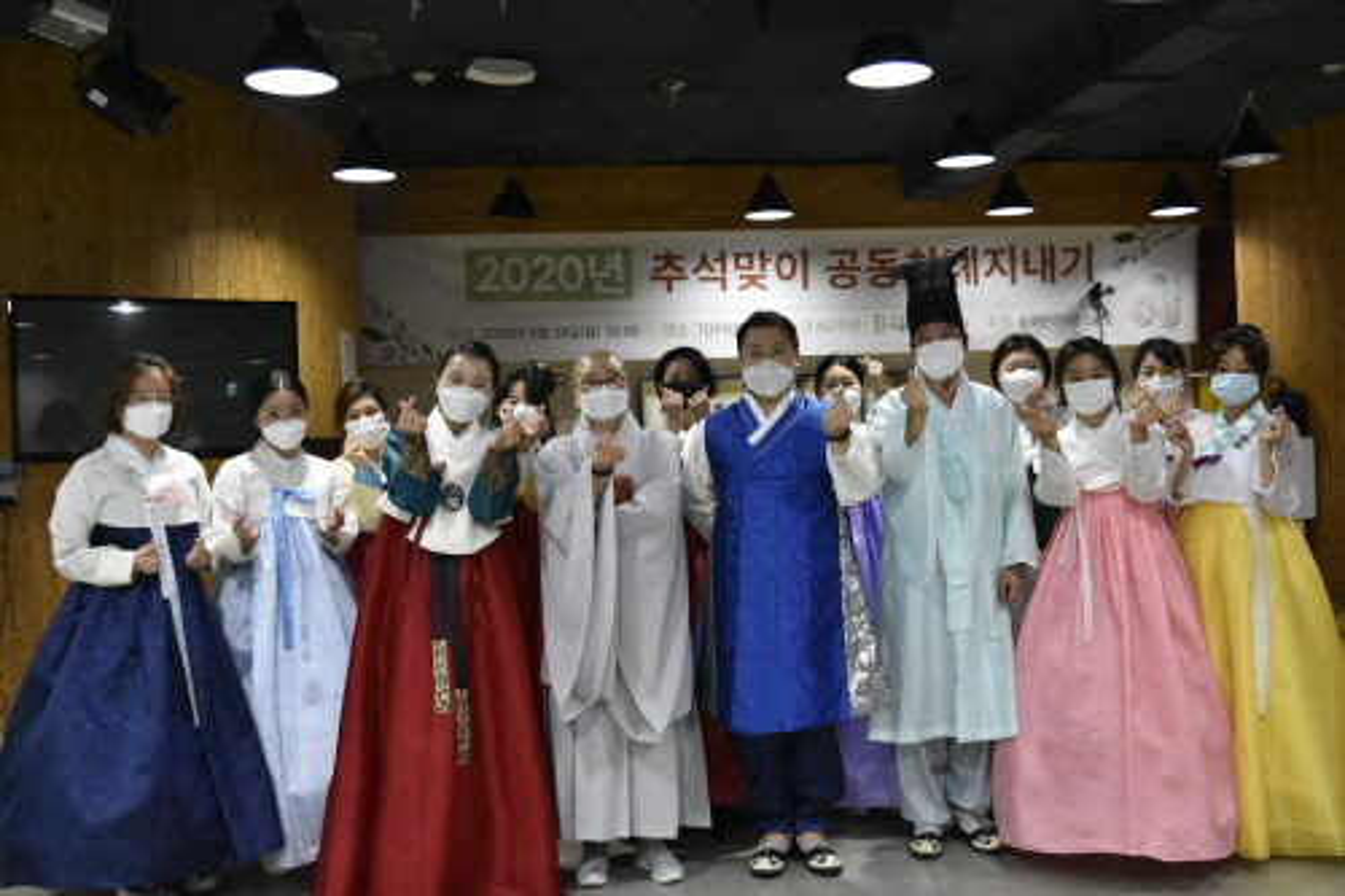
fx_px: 1288
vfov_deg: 38.3
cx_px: 672
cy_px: 448
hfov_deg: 55.1
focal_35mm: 34
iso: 5000
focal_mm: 23
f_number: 5
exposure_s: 1/200
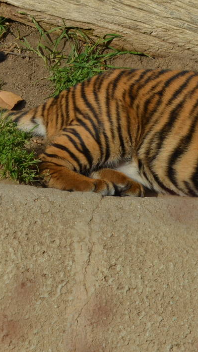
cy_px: 118
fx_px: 3830
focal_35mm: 410
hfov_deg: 3.0
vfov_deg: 5.3
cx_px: 258
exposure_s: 1/800
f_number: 7.1
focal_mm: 116
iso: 200
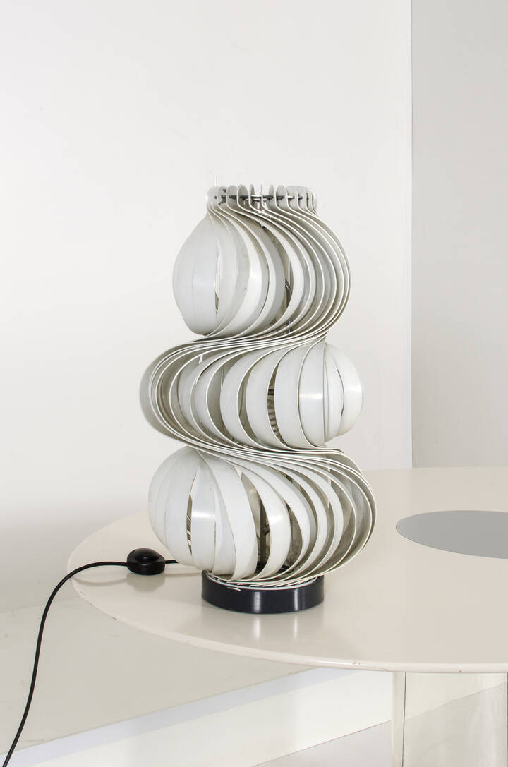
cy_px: 384
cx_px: 254
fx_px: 1116
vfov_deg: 37.9
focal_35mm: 52
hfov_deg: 25.6
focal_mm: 35
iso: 100
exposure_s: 1/160
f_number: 18
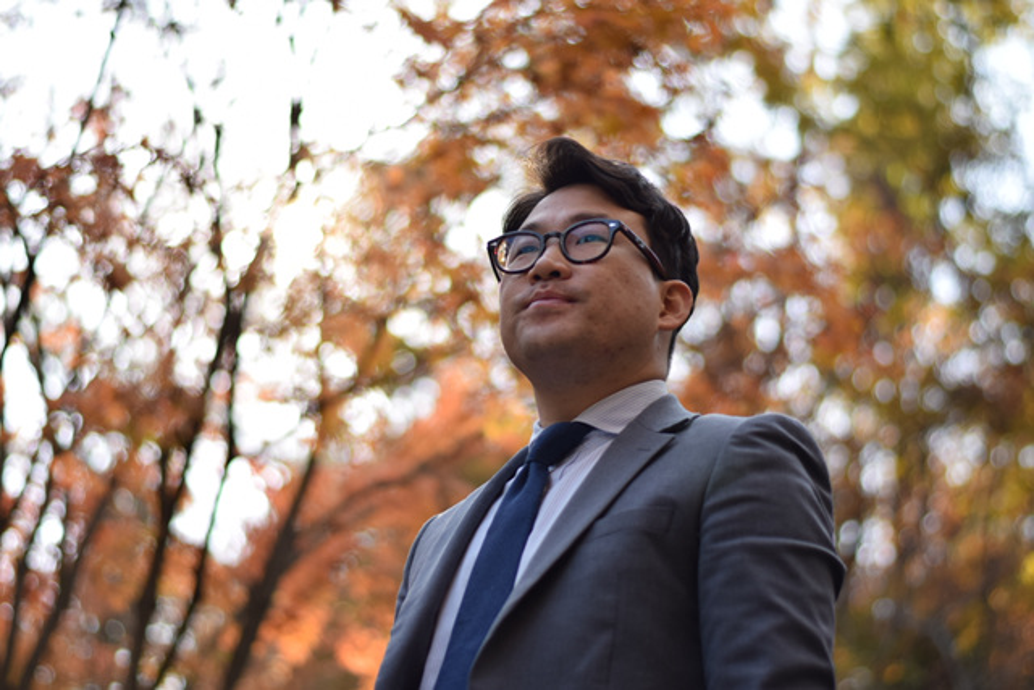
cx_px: 517
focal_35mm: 75
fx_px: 2155
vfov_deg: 18.2
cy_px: 345
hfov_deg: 27.0
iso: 100
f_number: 1.8
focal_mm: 50
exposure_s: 1/1250
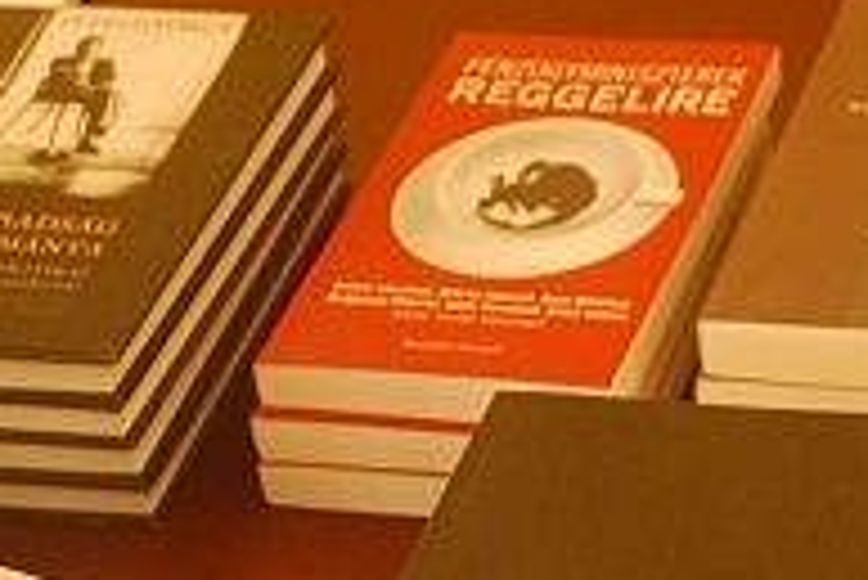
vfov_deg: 9.2
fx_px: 3571
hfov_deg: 13.7
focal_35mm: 148
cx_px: 864
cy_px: 620
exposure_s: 1/10
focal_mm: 38
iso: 1600
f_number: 5.3
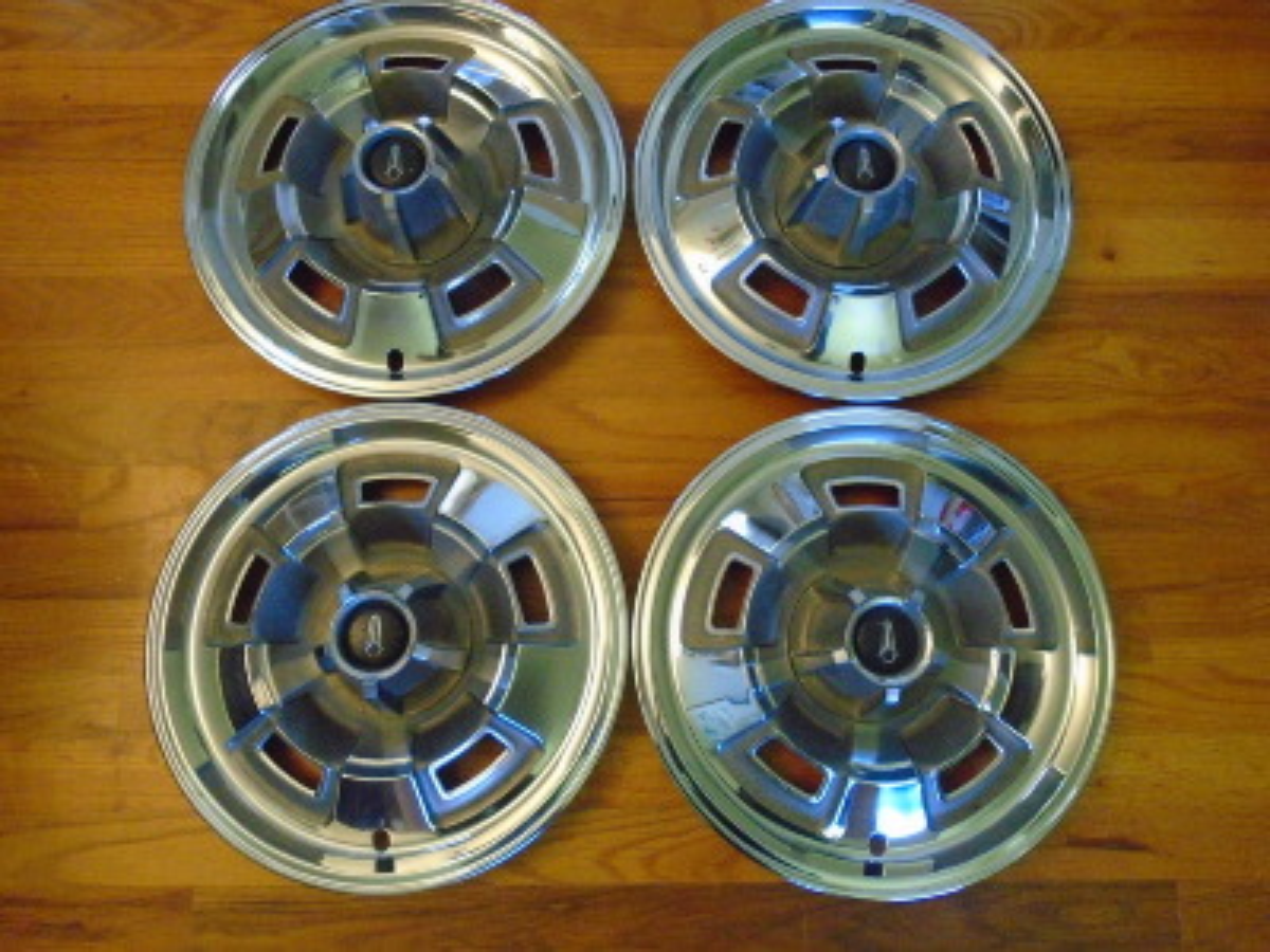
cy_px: 476
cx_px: 635
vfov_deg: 53.1
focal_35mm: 26
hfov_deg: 67.3
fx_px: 954
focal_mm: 4.6
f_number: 3.2
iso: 800
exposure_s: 1/30
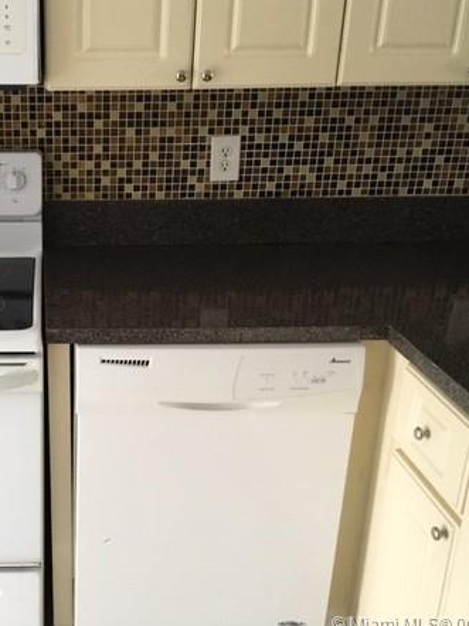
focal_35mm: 42
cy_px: 296
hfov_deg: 33.0
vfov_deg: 44.8
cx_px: 71
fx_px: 759
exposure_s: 1/24
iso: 200
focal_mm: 4.15
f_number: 2.2
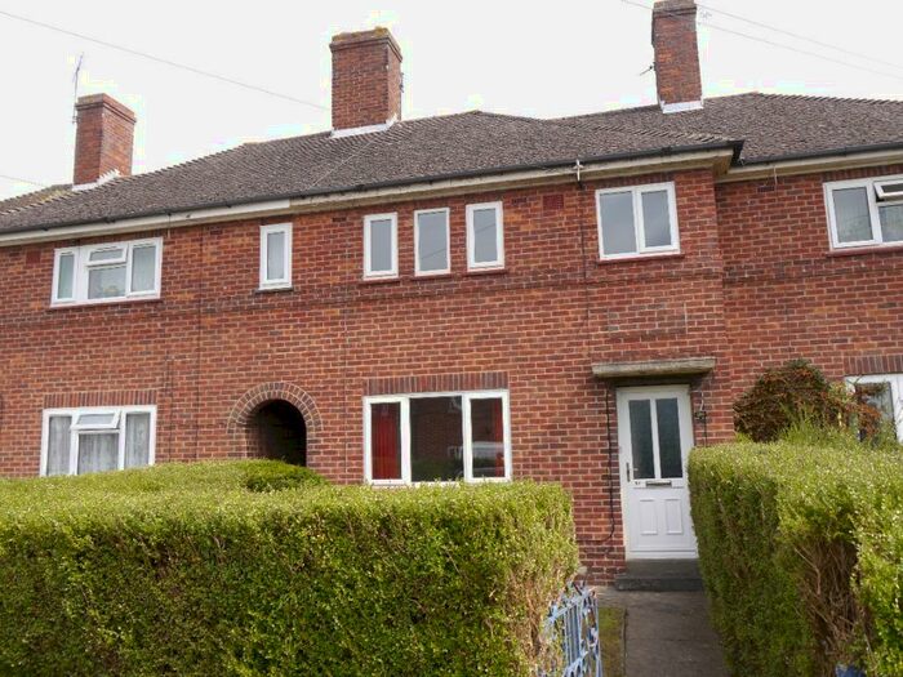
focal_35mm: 28
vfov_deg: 49.7
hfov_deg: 63.4
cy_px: 338
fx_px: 730
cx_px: 452
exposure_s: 1/320
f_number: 6.3
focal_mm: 14
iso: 160
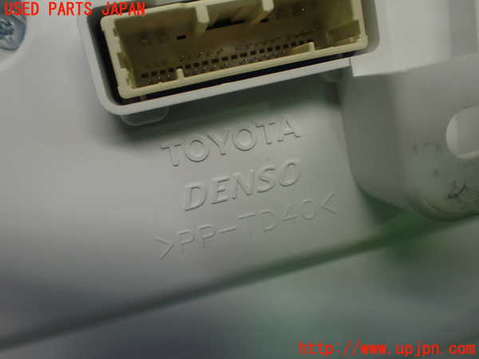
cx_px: 240
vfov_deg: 46.8
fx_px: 415
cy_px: 180
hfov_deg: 60.0
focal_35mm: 30
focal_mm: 5.4
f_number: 2.3
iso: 160
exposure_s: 1/125
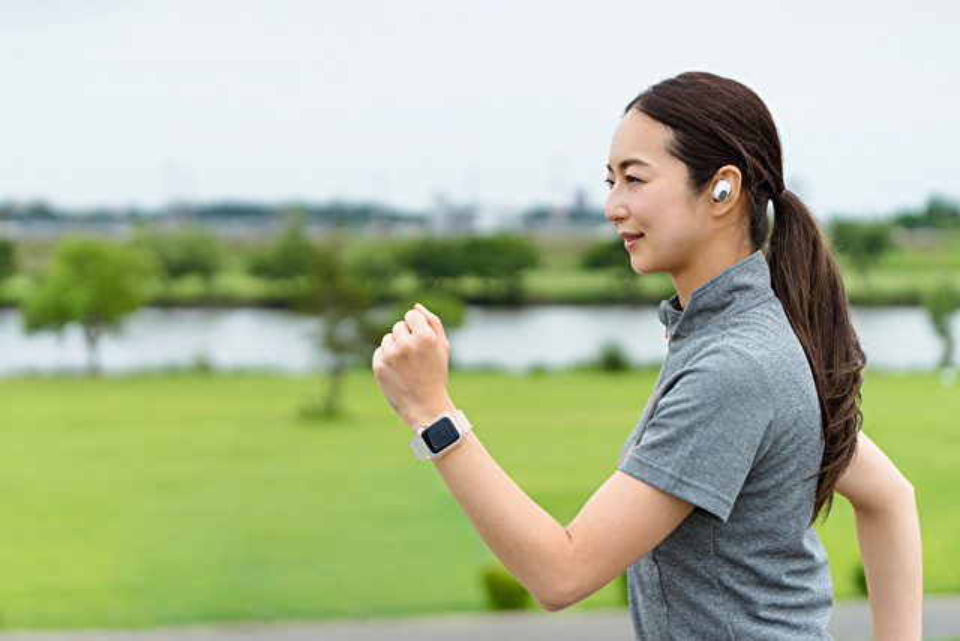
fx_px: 2134
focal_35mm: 80
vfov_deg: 17.1
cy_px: 320
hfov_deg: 25.4
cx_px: 480
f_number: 3.2
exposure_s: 1/4000
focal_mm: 80
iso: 400
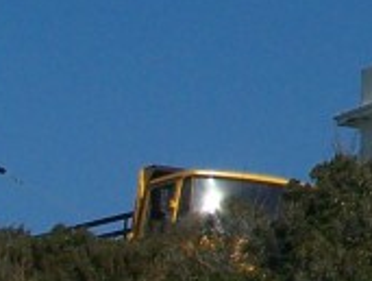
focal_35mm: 335
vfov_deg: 4.4
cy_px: -291
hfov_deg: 5.7
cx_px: 910
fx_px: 3608
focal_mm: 9.3
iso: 80
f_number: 6.3
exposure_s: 1/1250
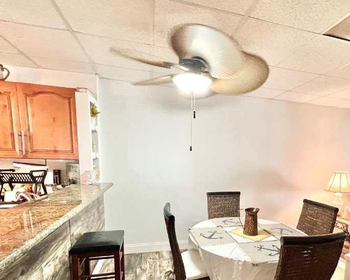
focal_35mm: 19
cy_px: 188
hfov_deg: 82.2
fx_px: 197
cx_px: 212
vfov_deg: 68.7
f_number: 1.8
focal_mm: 1.57
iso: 400
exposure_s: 1/60
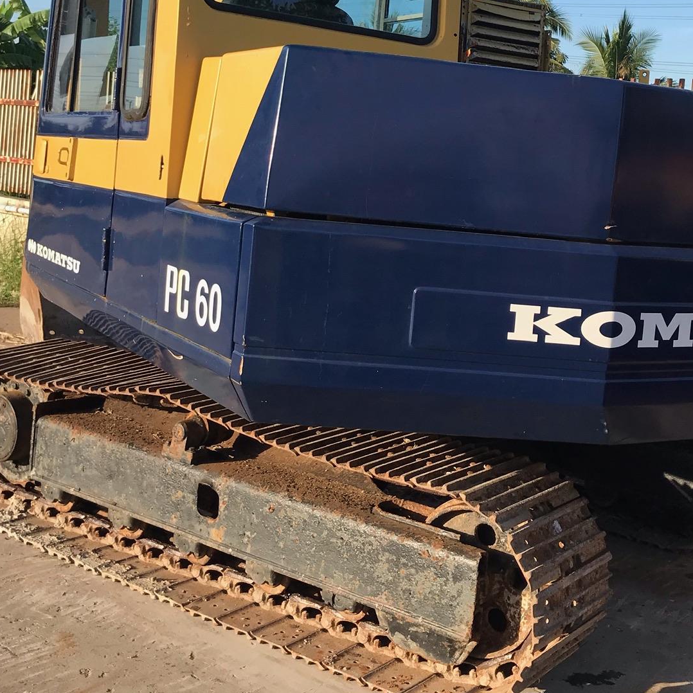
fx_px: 1065
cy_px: 231
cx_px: 425
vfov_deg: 35.7
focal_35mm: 47
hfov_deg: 35.9
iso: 20
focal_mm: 3.99
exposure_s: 1/1212
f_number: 1.8
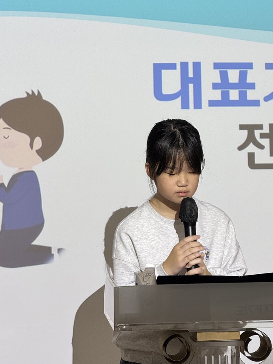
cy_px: 155
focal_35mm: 107
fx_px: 1125
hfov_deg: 13.8
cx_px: 175
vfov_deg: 18.4
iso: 100
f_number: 2.8
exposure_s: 1/120
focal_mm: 9
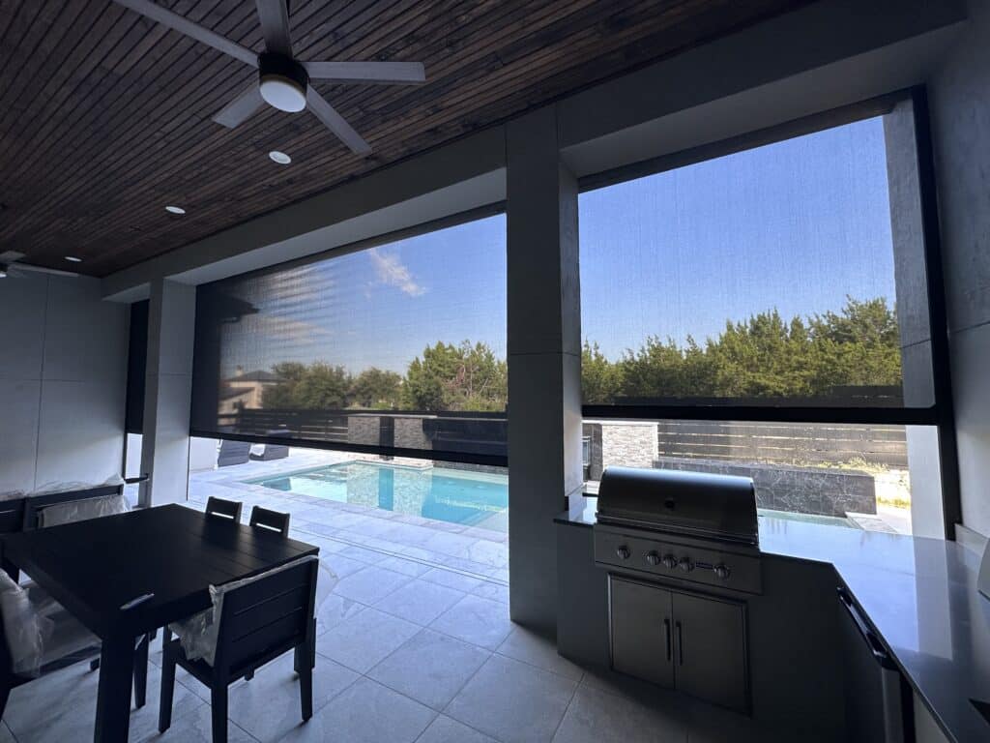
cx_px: 495
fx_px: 400
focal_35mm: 14
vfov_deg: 85.7
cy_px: 372
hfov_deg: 102.1
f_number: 2.2
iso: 40
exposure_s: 1/99
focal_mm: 2.22
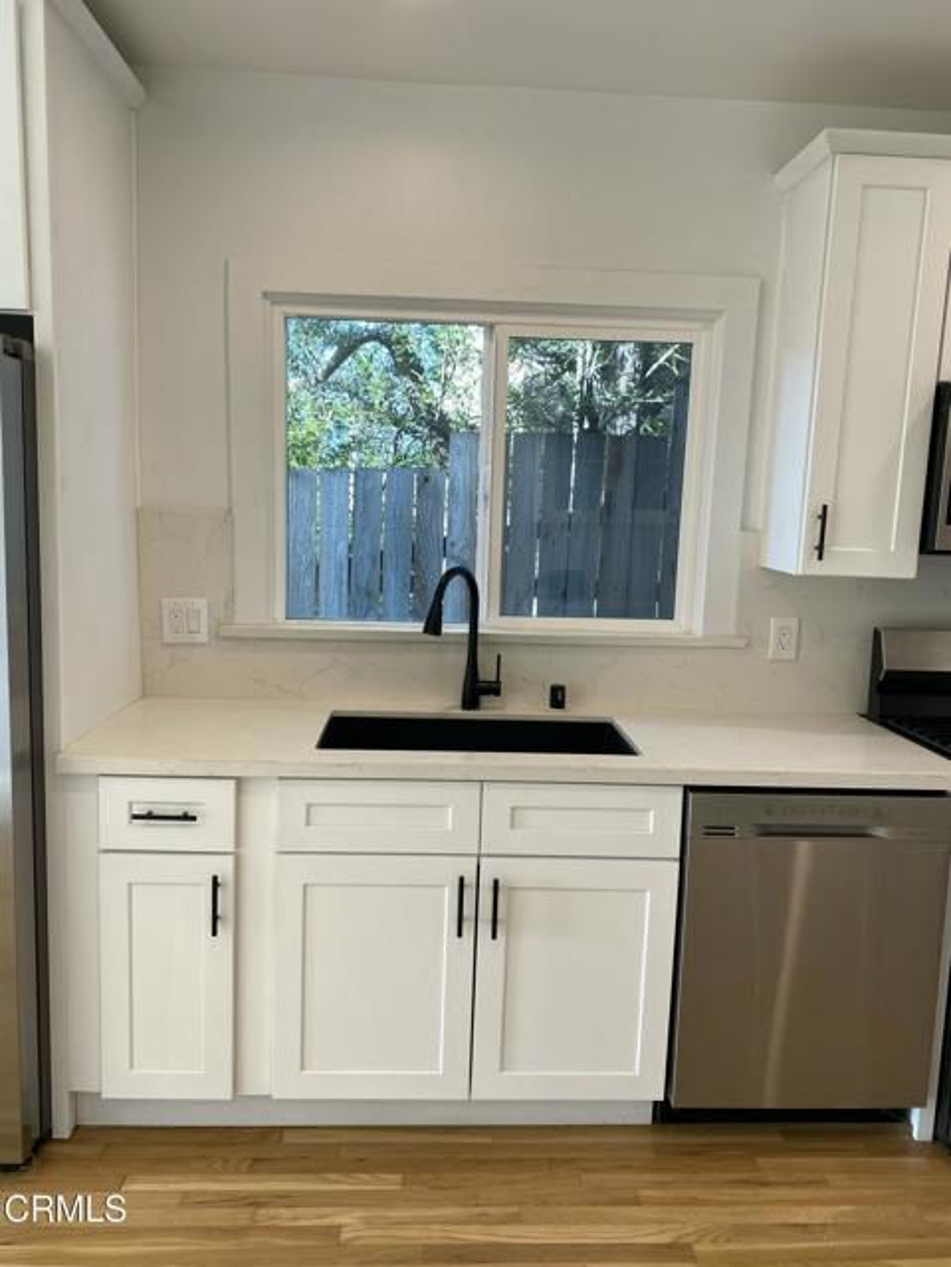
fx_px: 952
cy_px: 634
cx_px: 476
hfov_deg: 53.1
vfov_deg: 67.3
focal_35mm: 26
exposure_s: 1/120
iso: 80
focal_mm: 4.25
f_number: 1.8
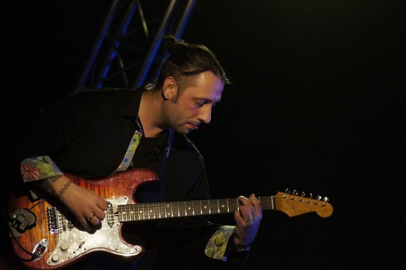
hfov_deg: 4.6
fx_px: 5070
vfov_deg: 3.0
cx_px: 203
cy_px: 135
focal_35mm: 450
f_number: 5.6
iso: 1600
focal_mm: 300
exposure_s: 1/40
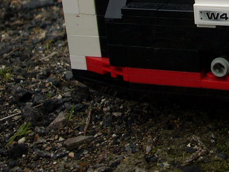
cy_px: -33
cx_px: 241
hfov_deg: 20.5
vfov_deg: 15.5
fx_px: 609
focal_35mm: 92
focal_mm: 6.2
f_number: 2.8
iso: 64
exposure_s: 1/130
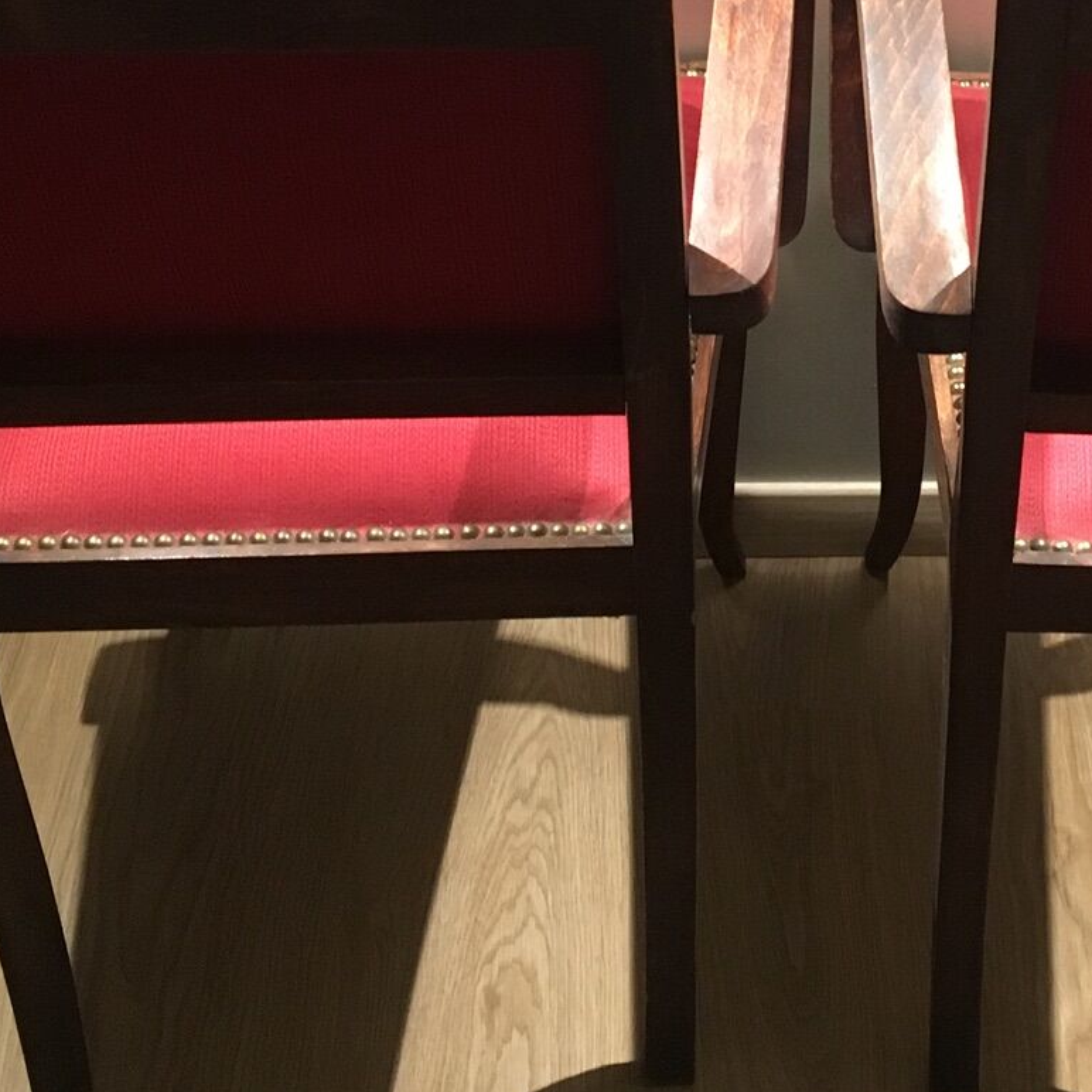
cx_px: 852
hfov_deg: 25.0
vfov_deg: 25.1
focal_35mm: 68
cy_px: 314
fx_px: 2427
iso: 200
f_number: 2.2
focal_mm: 4.15
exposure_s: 1/20
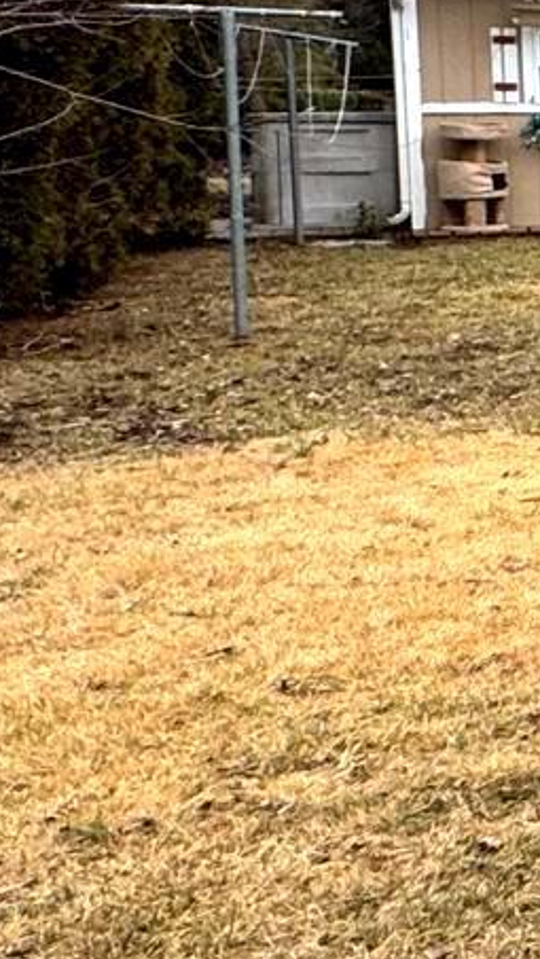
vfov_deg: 29.9
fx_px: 1755
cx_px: 1955
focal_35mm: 69
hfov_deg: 9.2
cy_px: 193
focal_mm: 2.22
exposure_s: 1/99
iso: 50
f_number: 2.2
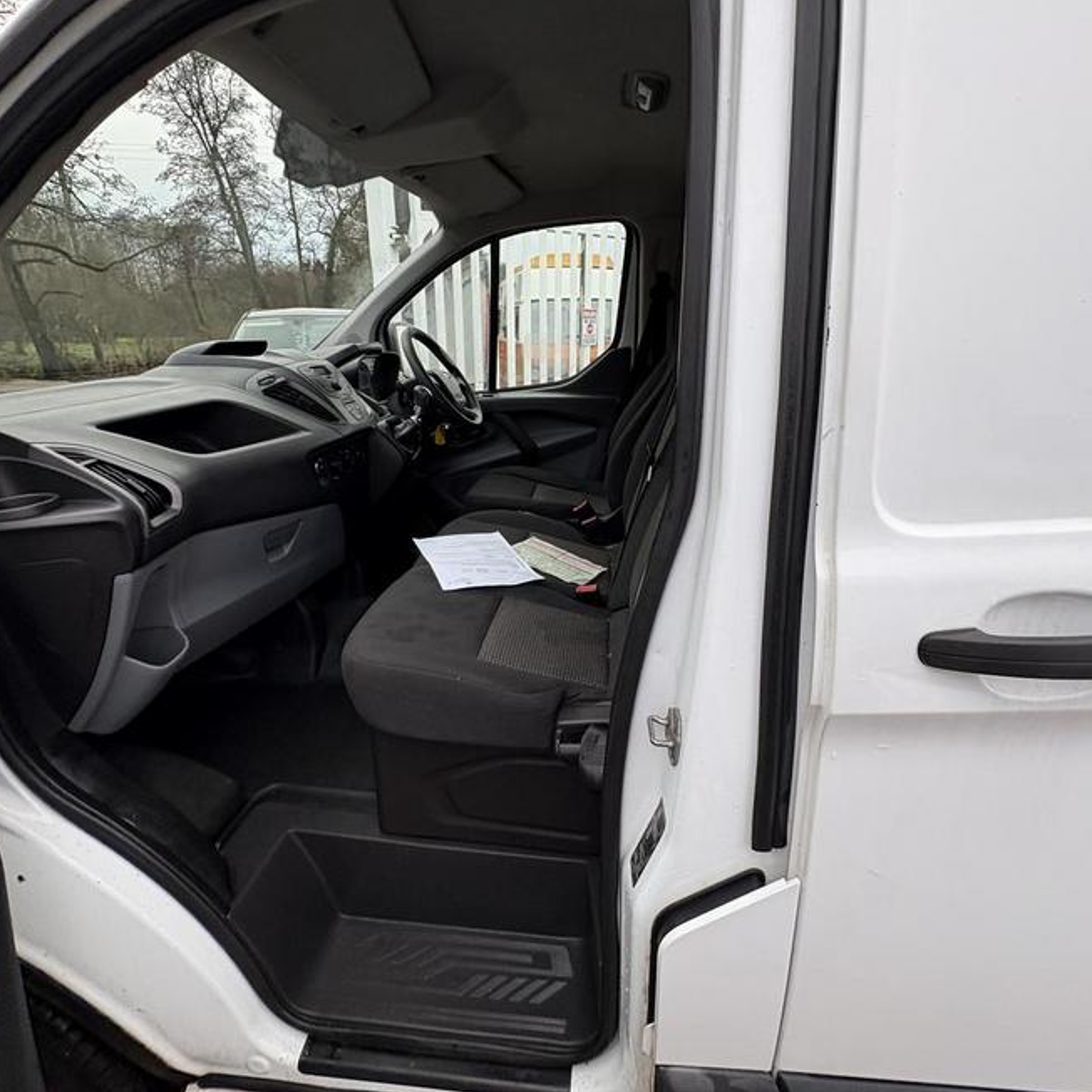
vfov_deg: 84.0
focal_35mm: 17
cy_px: 533
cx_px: 543
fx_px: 607
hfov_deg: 84.0
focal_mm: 2.22
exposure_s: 1/108
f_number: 2.2
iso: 64
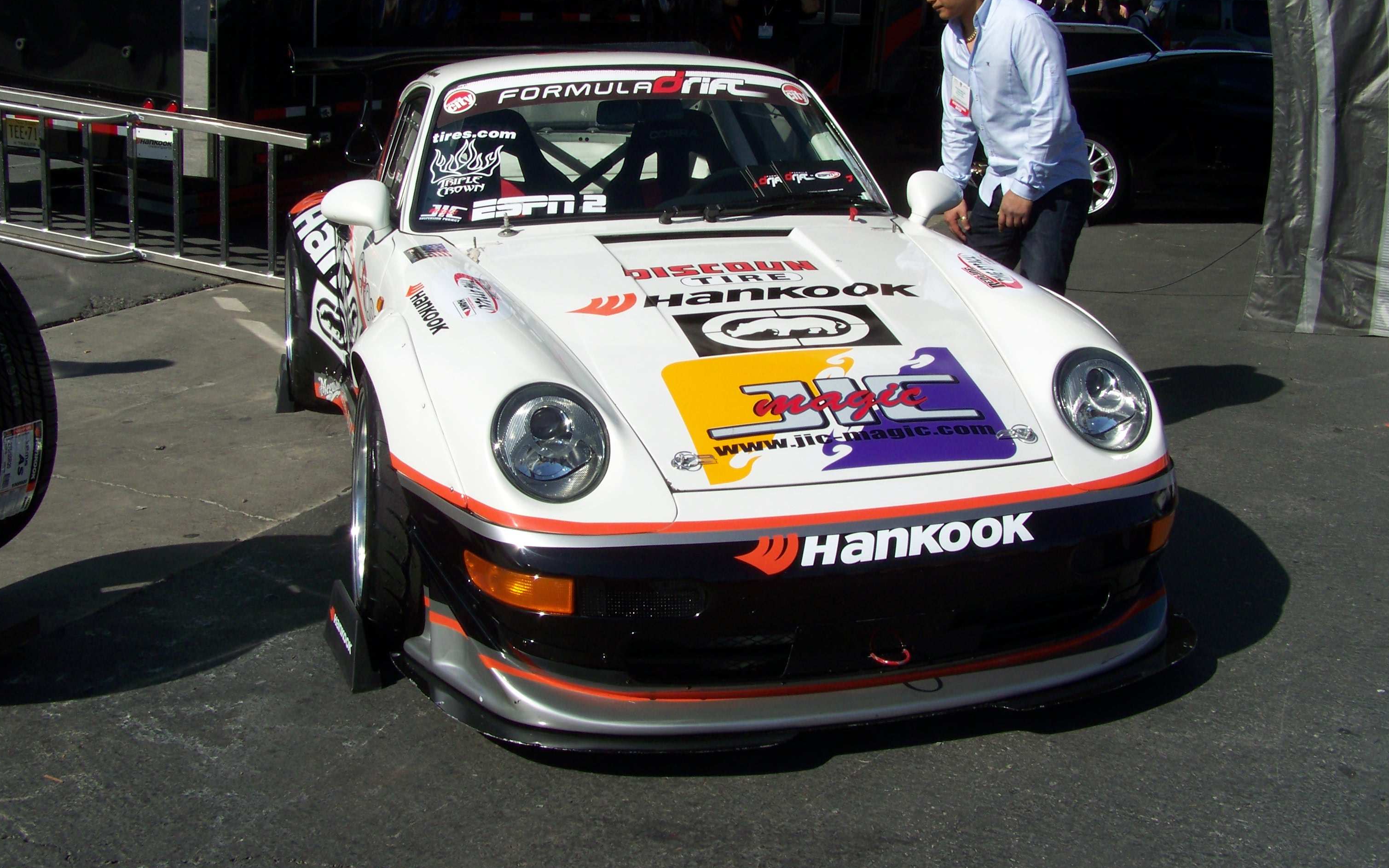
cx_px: 703
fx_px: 1552
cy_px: 358
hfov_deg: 48.2
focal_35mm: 41
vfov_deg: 31.2
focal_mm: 6.3
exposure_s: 1/500
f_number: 5.6
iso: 64
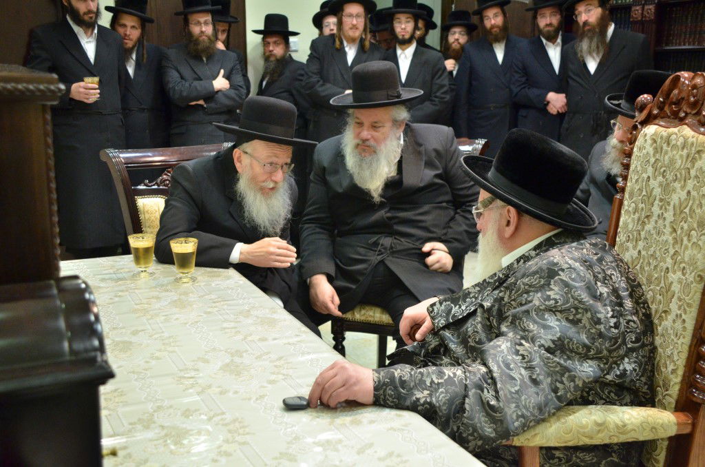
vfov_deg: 31.7
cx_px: 352
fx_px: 821
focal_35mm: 42
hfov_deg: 46.5
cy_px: 234
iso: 1600
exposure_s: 1/250
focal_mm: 28
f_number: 4
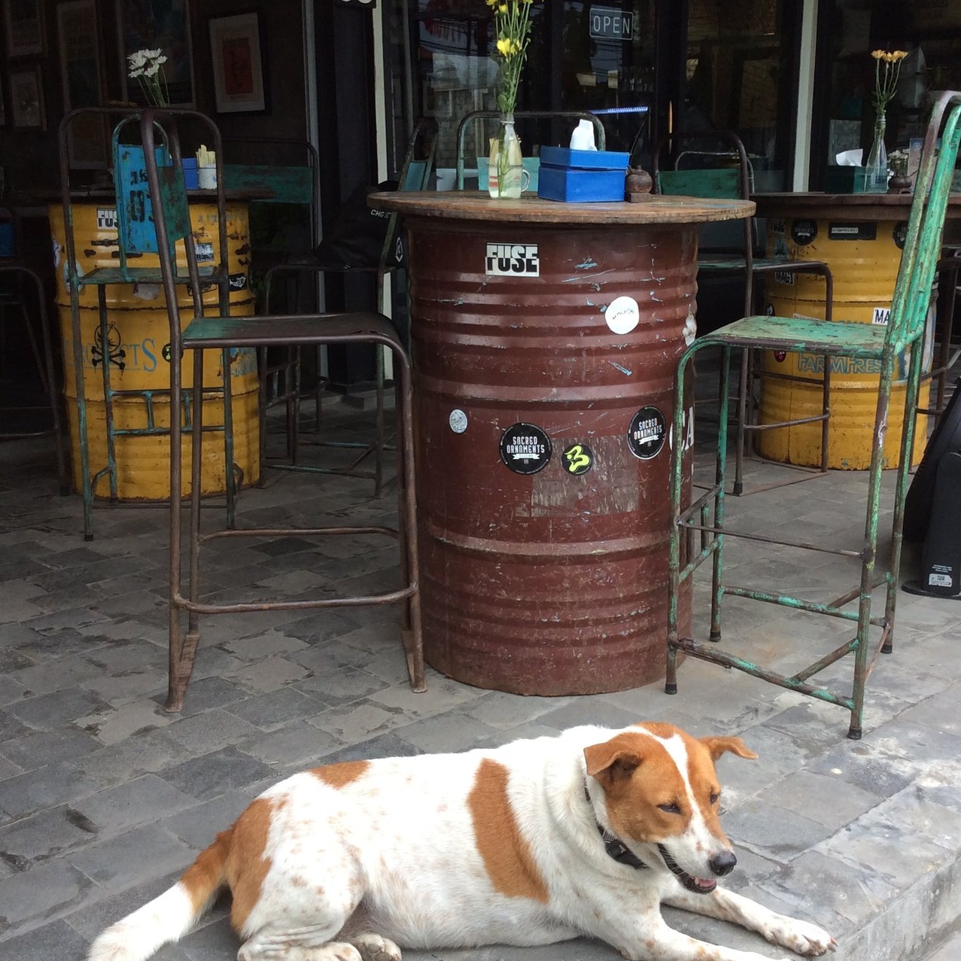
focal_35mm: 43
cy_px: 470
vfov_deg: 39.2
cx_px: 534
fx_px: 1351
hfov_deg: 39.1
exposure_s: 1/112
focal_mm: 3.3
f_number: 2.4
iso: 32
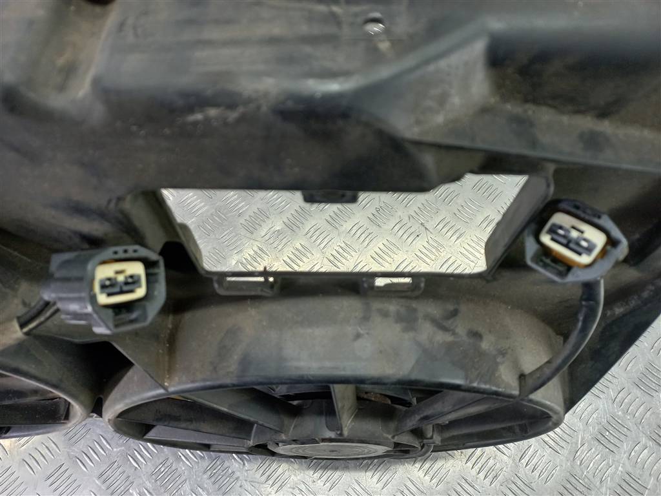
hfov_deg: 69.4
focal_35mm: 25
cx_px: 330
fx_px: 477
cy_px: 248
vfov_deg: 54.9
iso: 80
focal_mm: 4.6
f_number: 1.8
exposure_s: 1/50
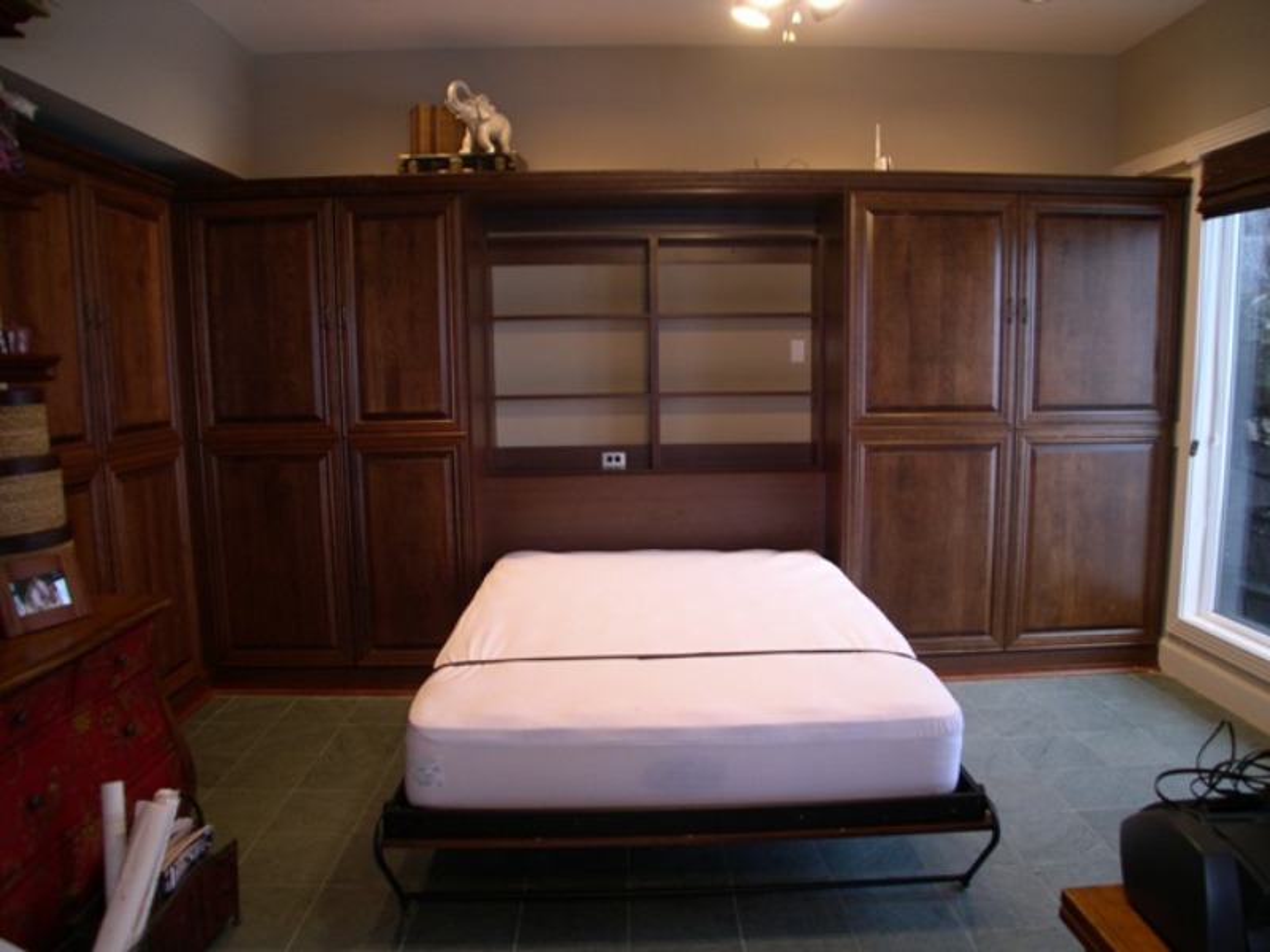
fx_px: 1394
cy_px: 476
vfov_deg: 37.7
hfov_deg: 49.0
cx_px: 635
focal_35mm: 38
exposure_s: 1/7.3
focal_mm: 8
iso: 100
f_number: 2.8
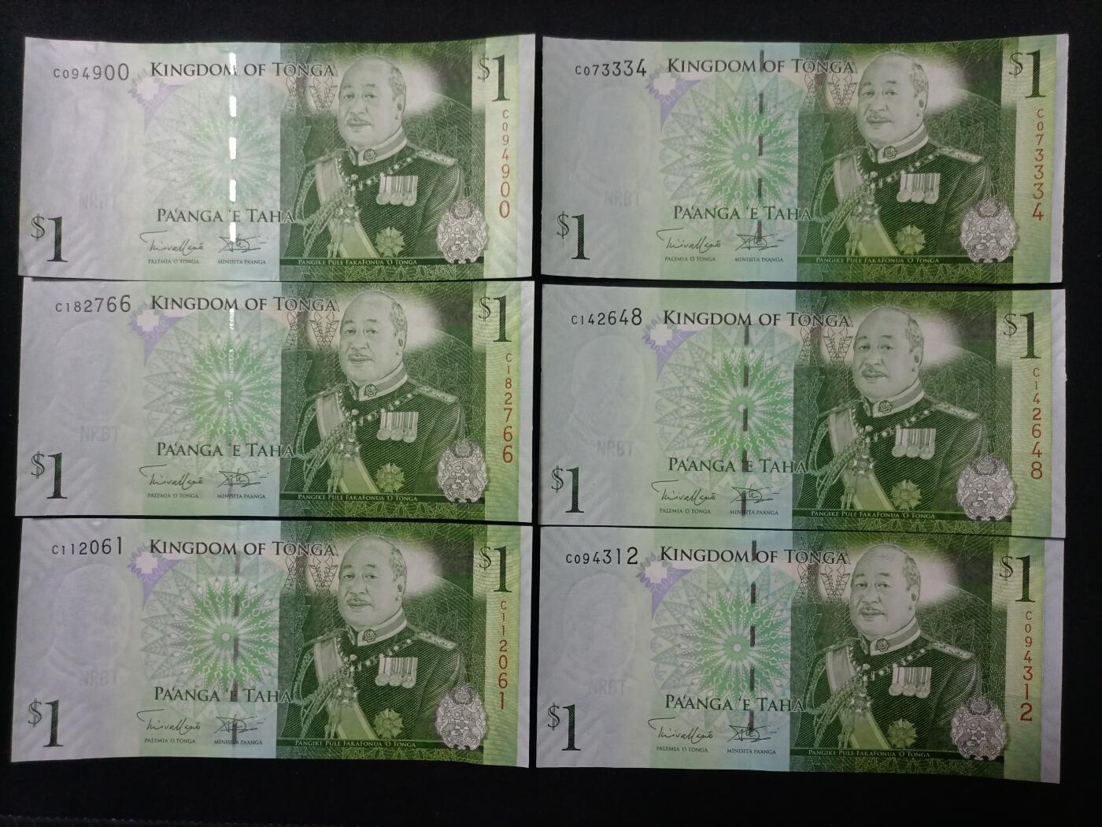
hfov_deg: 67.3
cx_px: 551
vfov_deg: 53.1
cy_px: 414
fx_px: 828
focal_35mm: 26
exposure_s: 1/33.3
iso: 947
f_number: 1.8
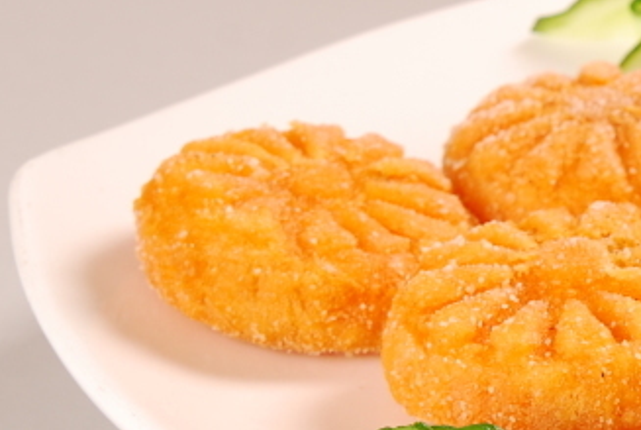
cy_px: 274
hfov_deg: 8.6
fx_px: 4190
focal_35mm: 235
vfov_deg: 5.9
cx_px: 894
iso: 200
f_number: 8
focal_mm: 50
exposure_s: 1/160
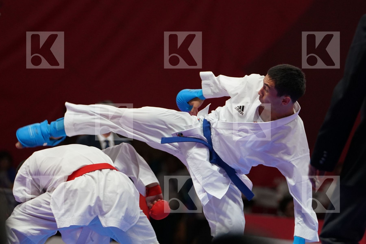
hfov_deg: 6.9
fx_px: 3050
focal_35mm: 300
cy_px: 122
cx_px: 183
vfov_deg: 4.6
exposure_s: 1/1000
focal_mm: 200
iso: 3200
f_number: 4
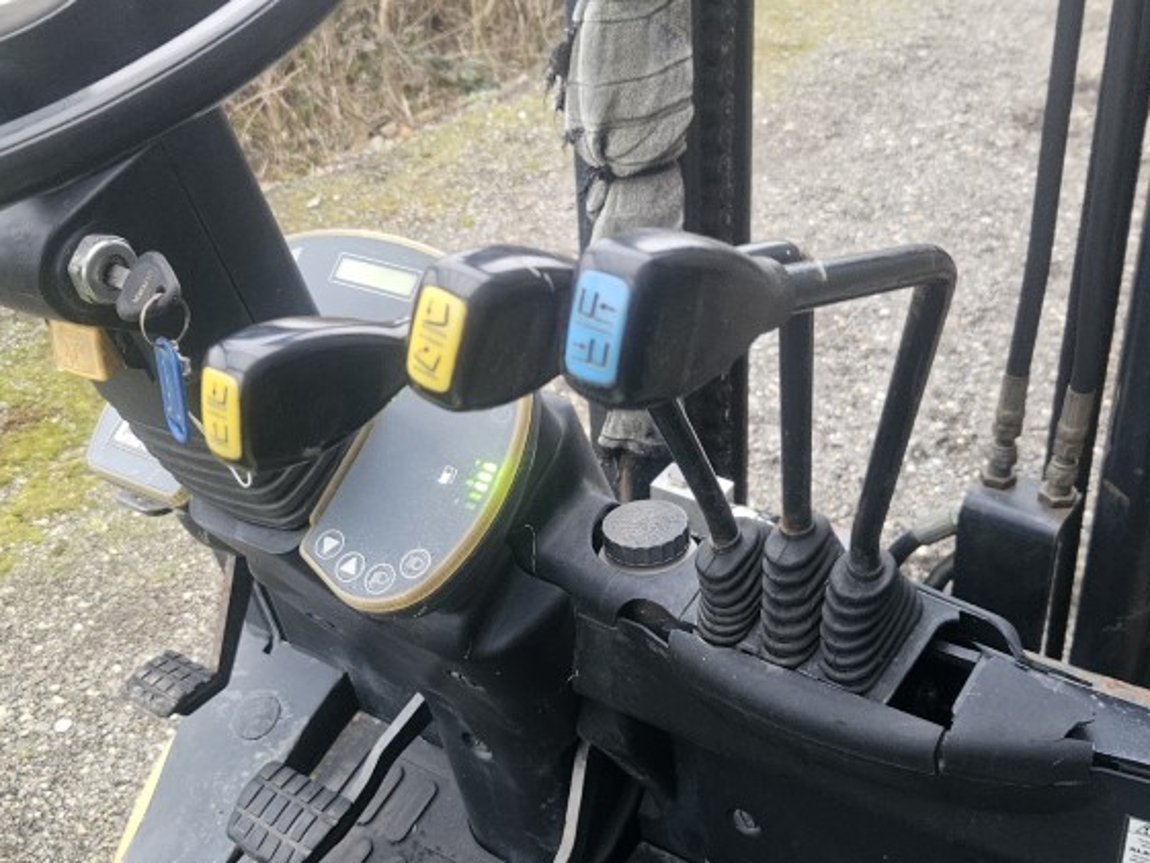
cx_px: 539
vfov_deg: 34.2
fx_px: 1396
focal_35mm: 42
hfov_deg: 44.8
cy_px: 549
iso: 640
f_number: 1.8
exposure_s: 1/100
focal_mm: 5.4
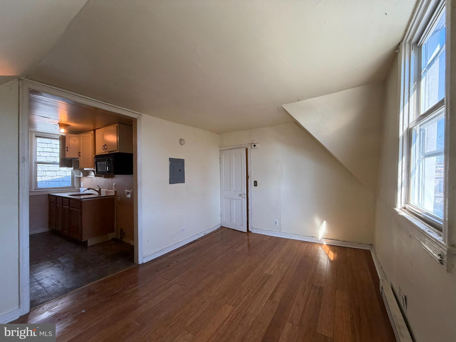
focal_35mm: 14
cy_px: 171
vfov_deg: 85.7
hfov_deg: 102.1
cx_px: 228
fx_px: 184
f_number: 2.2
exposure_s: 1/121
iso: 200
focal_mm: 2.22
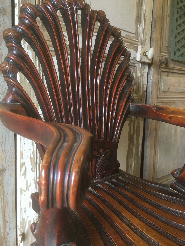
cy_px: 123
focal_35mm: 29
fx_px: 207
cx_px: 92
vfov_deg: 61.7
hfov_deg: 48.2
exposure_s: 1/33
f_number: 2.2
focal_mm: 4.15
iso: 125
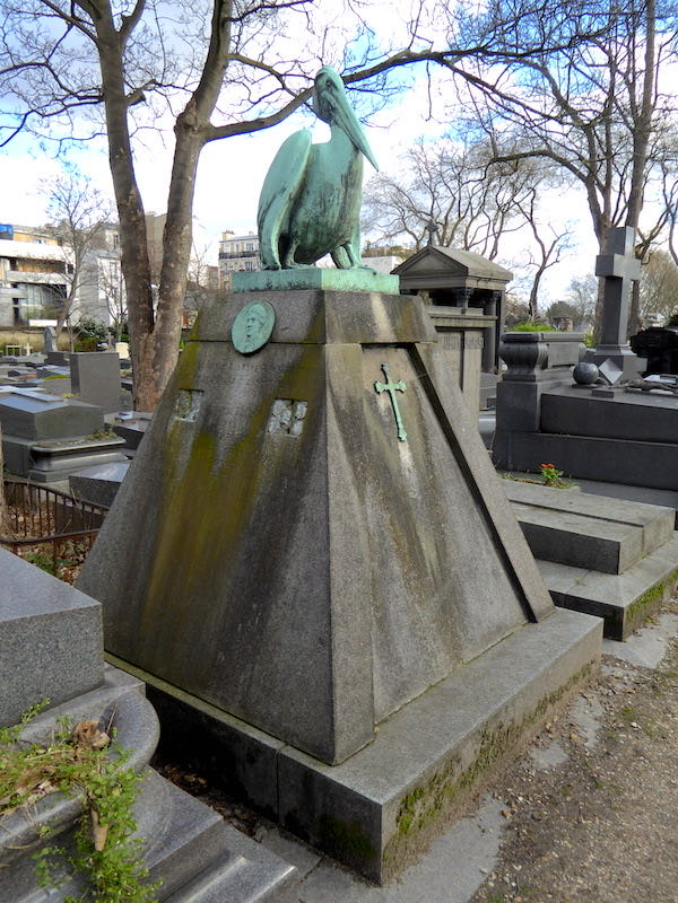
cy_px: 452
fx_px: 705
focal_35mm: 27
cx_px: 339
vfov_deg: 65.3
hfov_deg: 51.4
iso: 100
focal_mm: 4.7
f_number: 3.4
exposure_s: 1/250
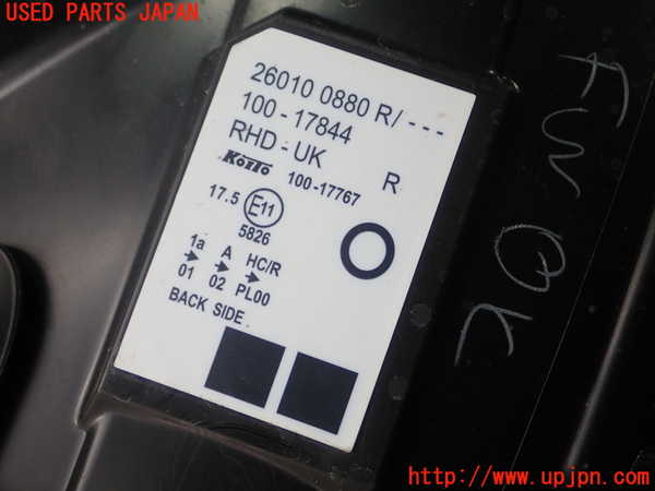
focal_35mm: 46
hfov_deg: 41.2
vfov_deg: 31.5
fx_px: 870
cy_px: 246
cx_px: 328
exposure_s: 1/100
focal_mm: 8.41
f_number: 3.1
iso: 200
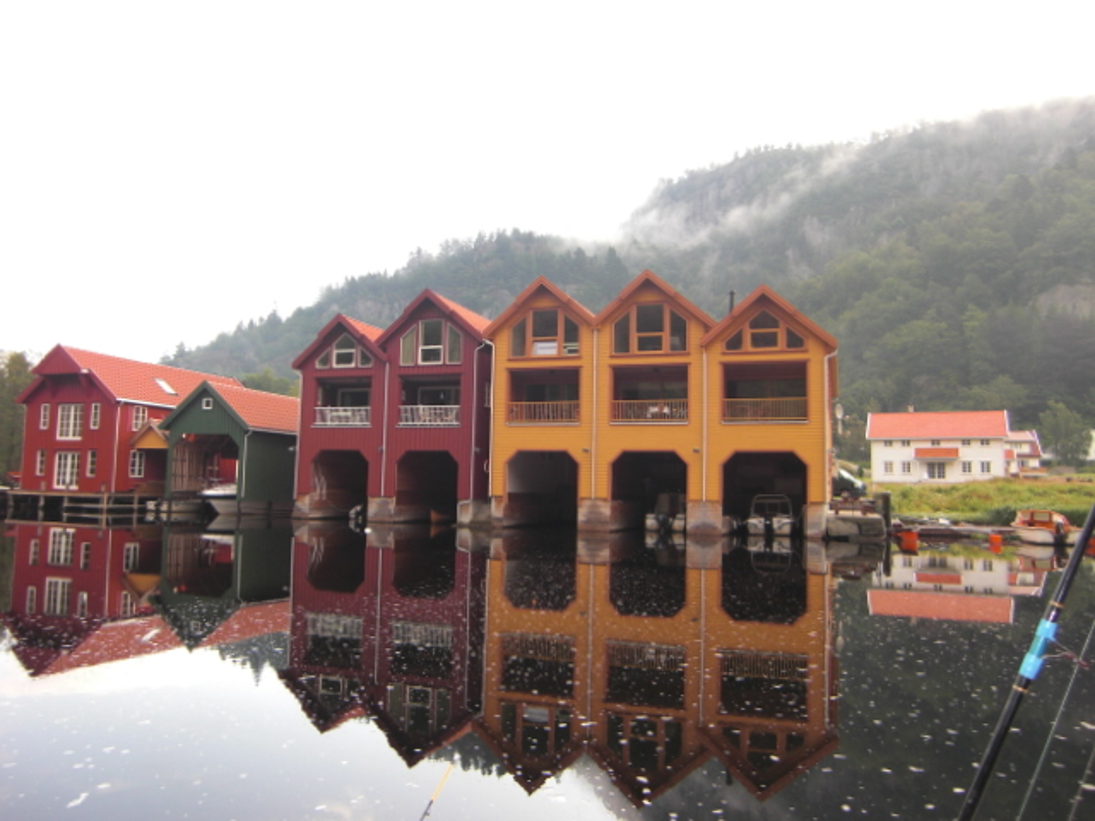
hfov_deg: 63.4
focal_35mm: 28
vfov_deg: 49.7
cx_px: 548
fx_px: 886
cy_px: 410
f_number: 2.6
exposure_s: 1/125
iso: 50
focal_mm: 4.9
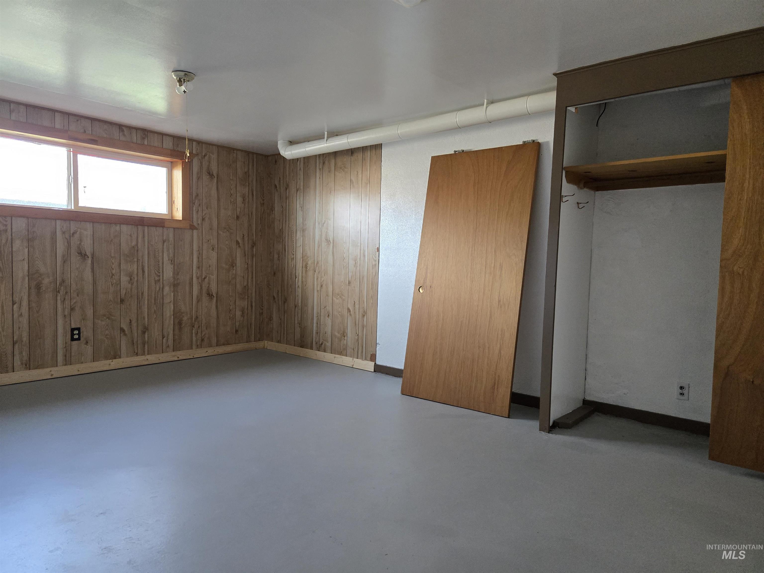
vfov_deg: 58.9
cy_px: 286
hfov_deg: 73.9
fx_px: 508
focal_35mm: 23
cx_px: 382
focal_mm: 5.4
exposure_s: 1/120
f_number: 1.8
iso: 800
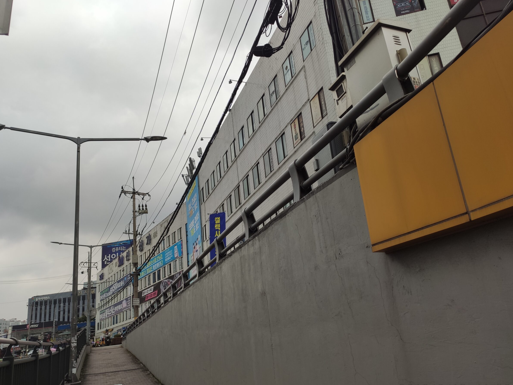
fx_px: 415
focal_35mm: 28
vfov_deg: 49.7
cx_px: 252
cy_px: 206
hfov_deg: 63.4
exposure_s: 1/2018
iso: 112
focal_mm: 4.77
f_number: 1.75
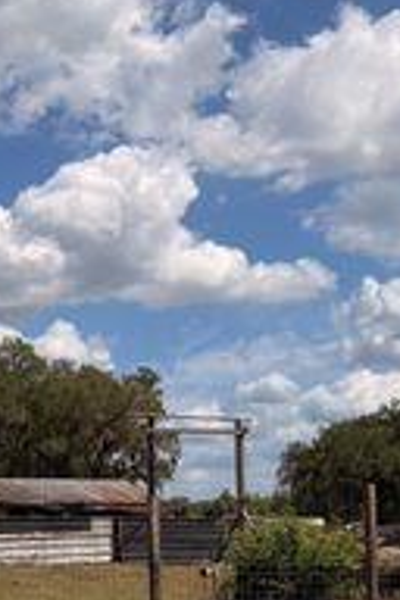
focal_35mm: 65
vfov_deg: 30.3
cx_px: -84
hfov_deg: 19.6
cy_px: 467
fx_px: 1083
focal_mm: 6.76
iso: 80
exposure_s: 1/10309
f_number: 1.78
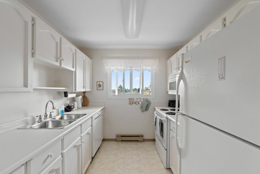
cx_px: 130
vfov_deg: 73.7
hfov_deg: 96.7
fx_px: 116
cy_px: 87
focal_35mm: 16
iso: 400
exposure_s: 1/20
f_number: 7.1
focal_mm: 16
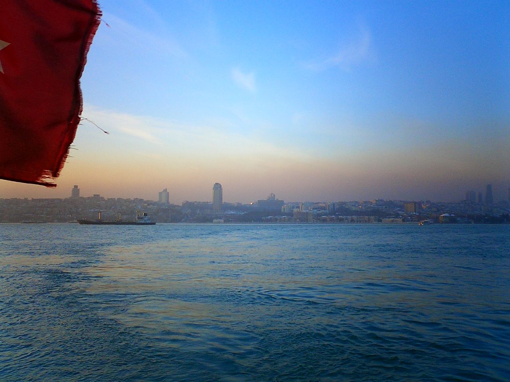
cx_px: 255
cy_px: 191
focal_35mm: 37
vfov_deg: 38.7
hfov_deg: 50.1
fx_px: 545
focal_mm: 5.6
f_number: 3.5
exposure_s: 1/320
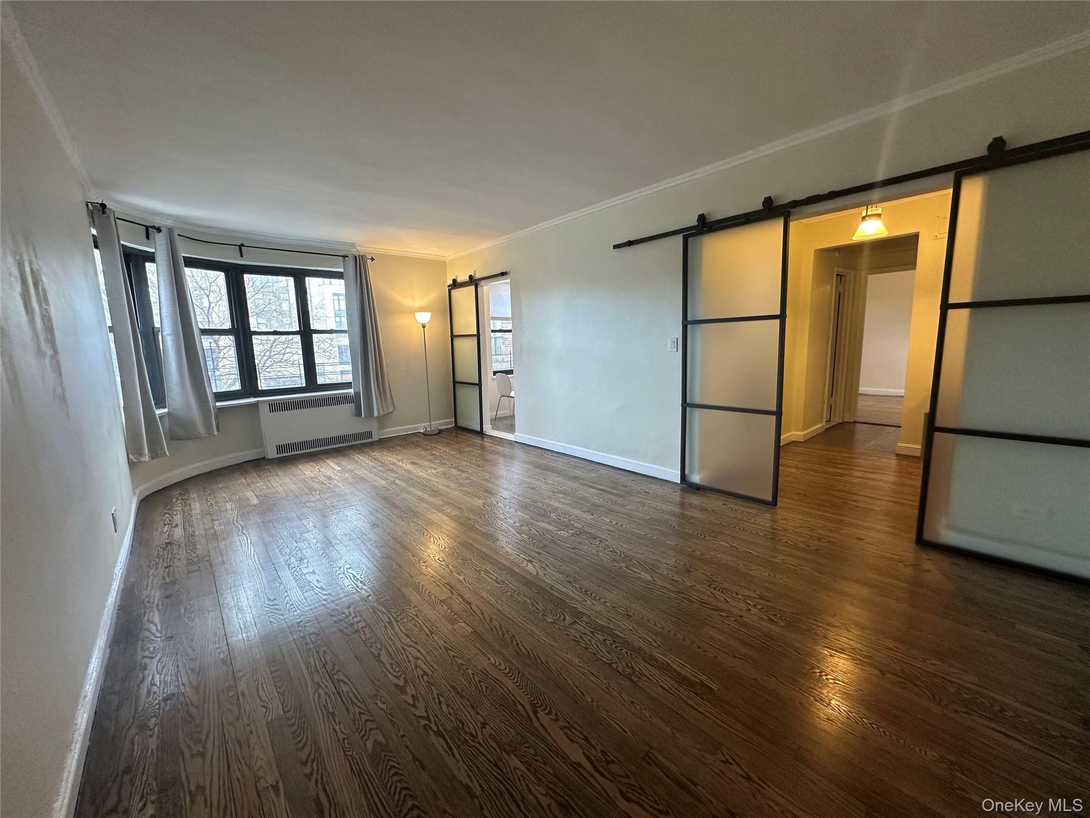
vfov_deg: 85.7
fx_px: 441
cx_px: 545
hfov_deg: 102.1
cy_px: 409
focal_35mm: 14
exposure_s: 1/60
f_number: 2.2
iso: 160
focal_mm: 2.22
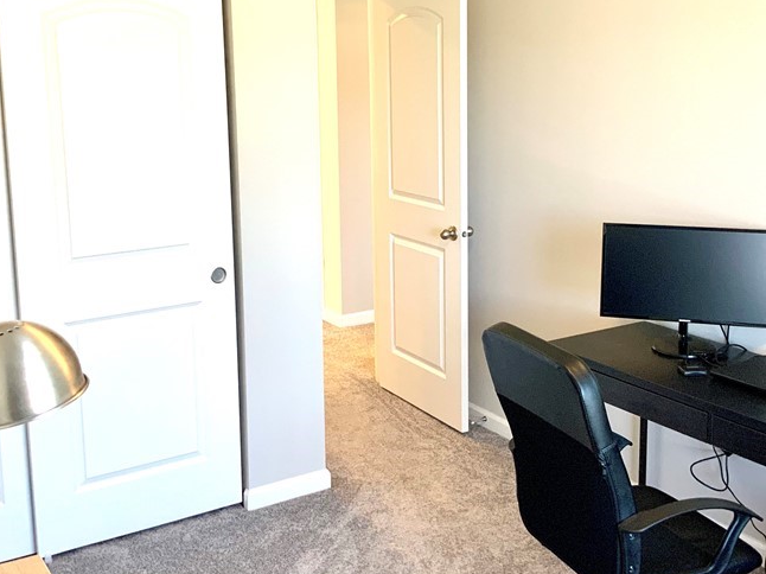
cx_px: 406
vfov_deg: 31.3
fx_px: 1018
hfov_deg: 41.2
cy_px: 205
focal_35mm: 46
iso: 80
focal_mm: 3
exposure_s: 1/60
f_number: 1.8
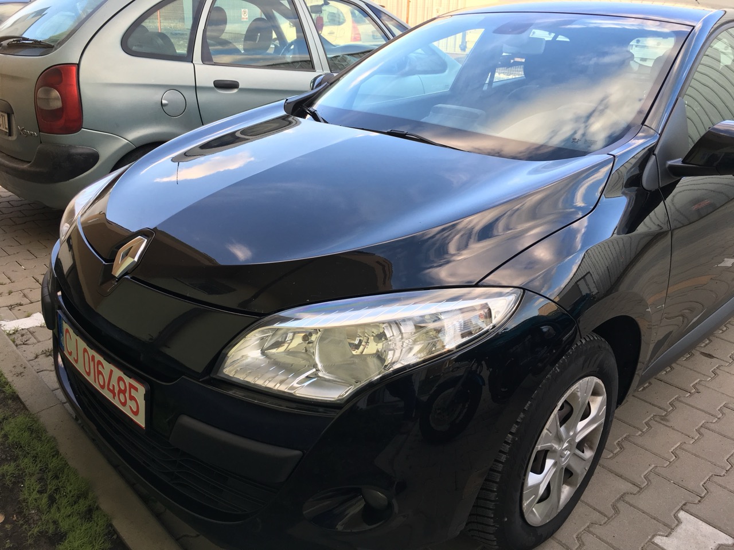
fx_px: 615
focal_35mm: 29
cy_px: 275
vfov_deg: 48.2
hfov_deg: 61.7
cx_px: 367
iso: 32
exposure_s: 1/100
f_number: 2.2
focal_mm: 4.15
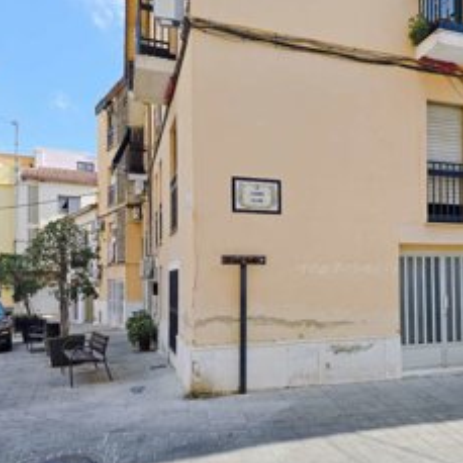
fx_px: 484
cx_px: 346
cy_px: 269
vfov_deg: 50.9
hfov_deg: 49.1
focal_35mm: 32
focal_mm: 6.3
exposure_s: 1/412
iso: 12
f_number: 1.7
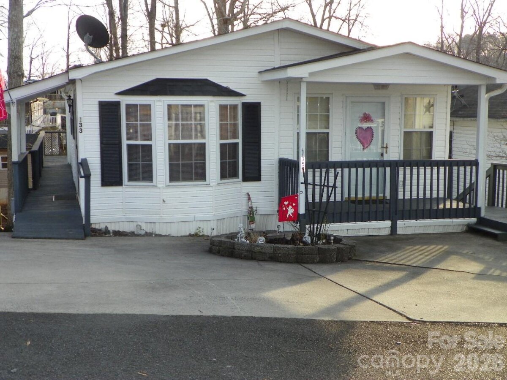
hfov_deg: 41.2
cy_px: 190
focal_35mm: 46
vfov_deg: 31.5
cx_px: 254
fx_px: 674
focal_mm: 8.2
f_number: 3.2
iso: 80
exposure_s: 1/160
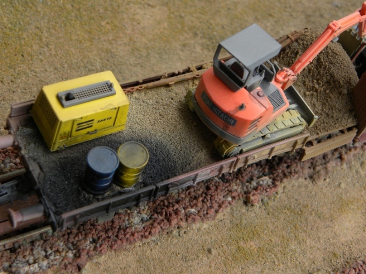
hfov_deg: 29.4
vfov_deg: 22.3
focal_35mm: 66
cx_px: 183
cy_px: 137
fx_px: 698
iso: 96
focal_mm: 11.8
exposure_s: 1/69.3
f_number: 3.5
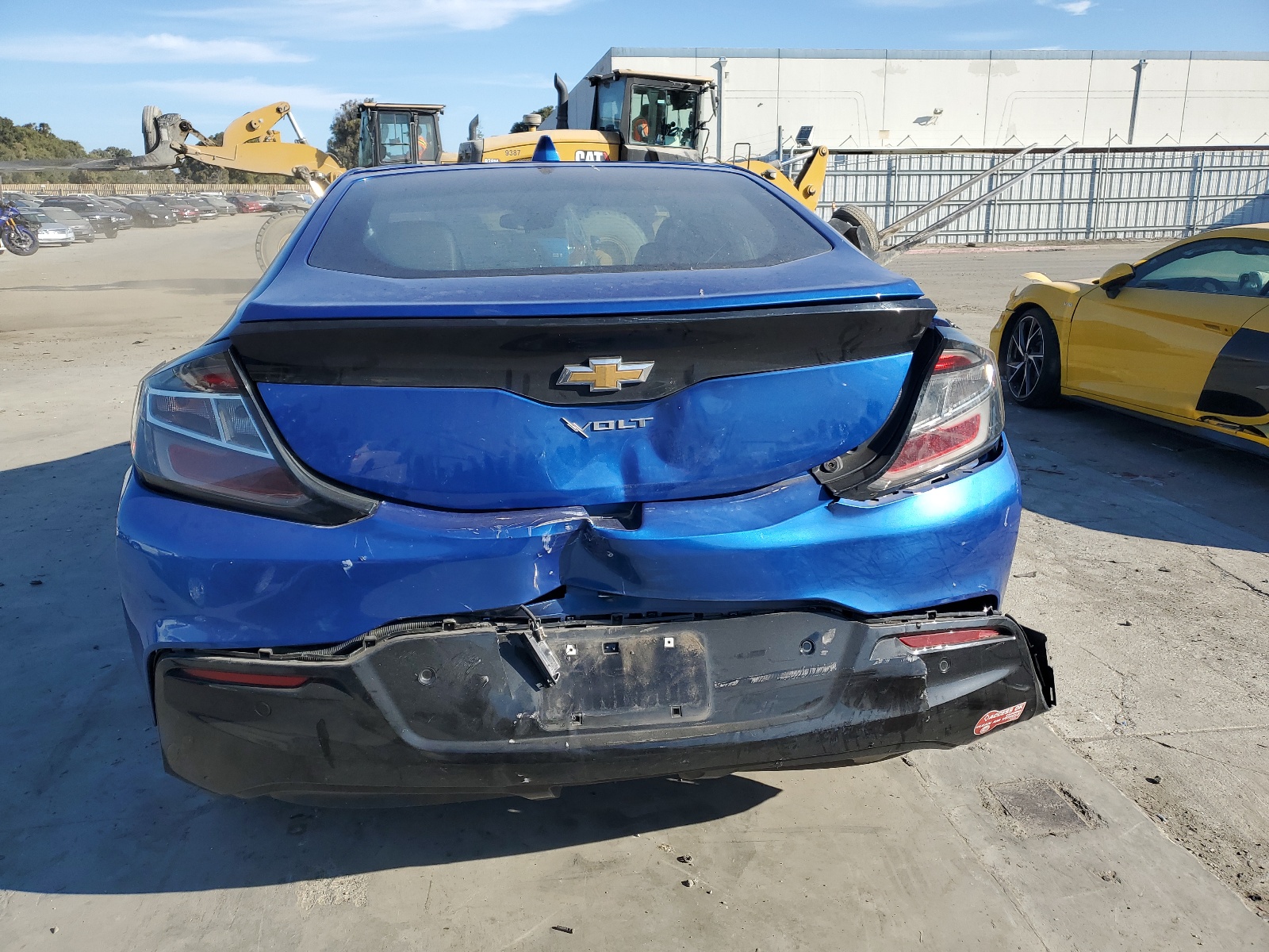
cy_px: 476
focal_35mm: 26
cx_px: 634
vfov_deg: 53.1
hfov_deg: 67.3
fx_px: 953
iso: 50
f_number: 1.5
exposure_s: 1/2000
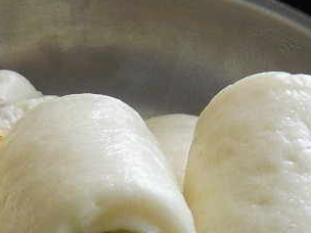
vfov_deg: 10.5
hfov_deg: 14.3
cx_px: 158
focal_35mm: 138
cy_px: 307
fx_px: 1240
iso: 400
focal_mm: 7.3
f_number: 3.5
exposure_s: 1/30
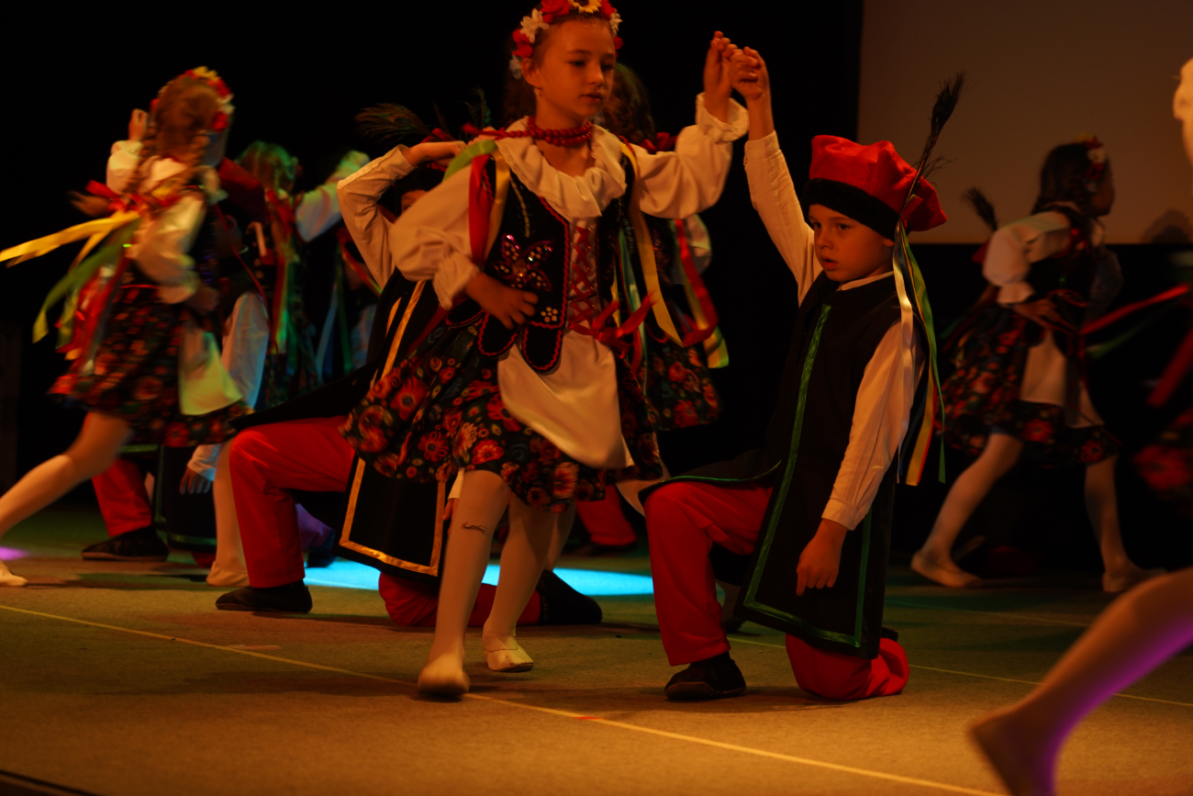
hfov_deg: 19.6
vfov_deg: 13.2
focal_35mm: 104
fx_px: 3447
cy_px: 398
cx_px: 596
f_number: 4
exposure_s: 1/100
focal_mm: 104
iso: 640
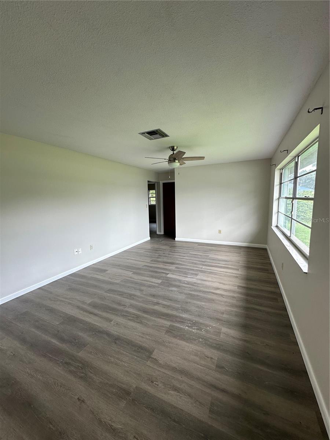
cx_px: 165
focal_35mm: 14
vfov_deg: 102.1
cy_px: 220
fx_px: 178
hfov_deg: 85.7
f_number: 2.2
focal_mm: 2.22
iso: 64
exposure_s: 1/99
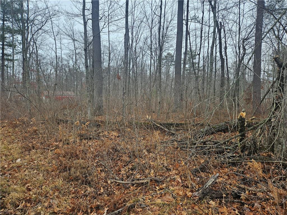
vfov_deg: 58.9
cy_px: 108
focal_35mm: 23
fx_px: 191
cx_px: 144
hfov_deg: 73.9
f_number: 1.8
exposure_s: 1/120
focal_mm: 5.4
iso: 32
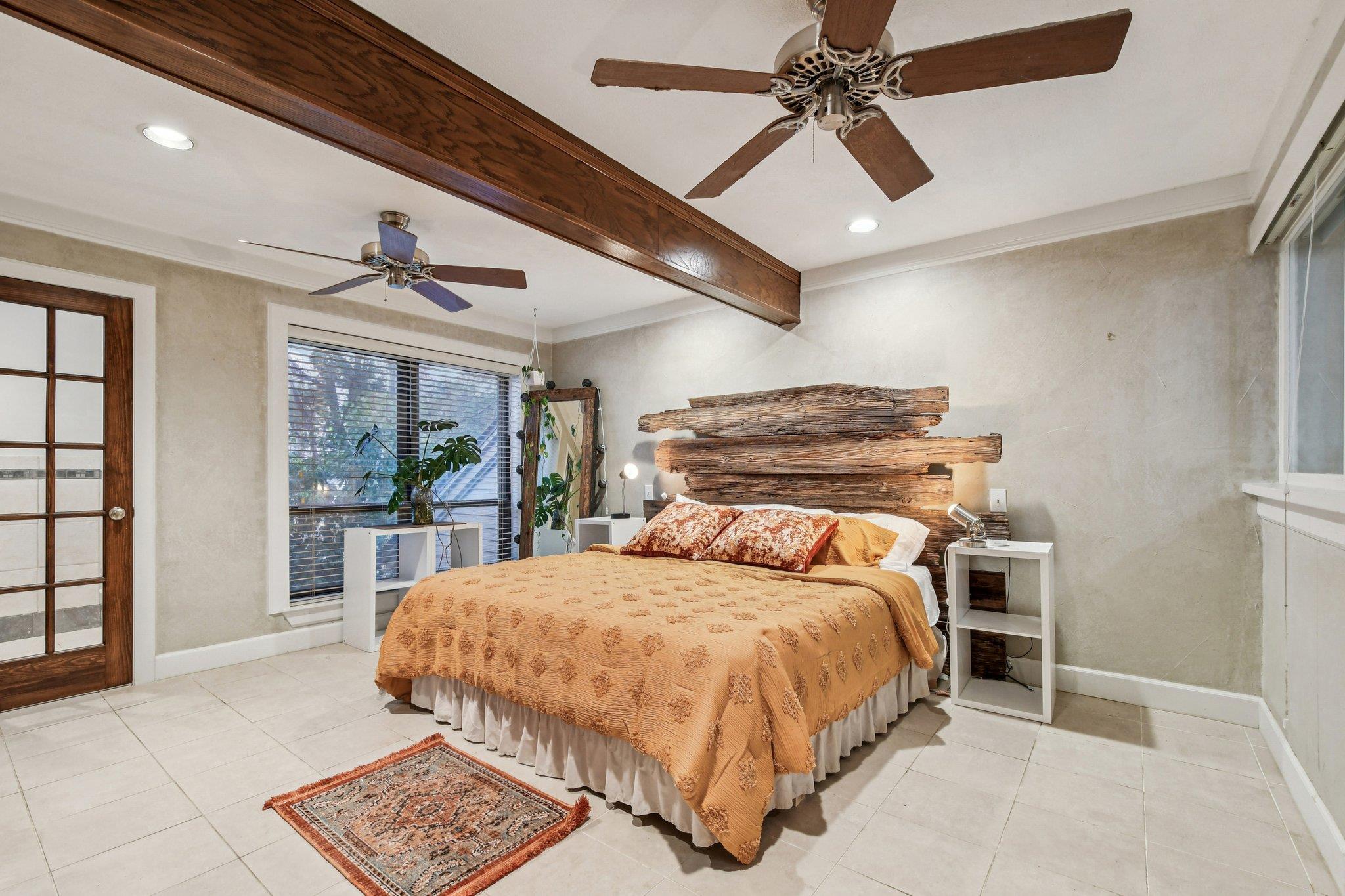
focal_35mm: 15
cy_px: 448
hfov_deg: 100.4
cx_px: 672
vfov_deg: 77.3
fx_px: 560
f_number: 8
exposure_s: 1/5
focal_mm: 10
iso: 400
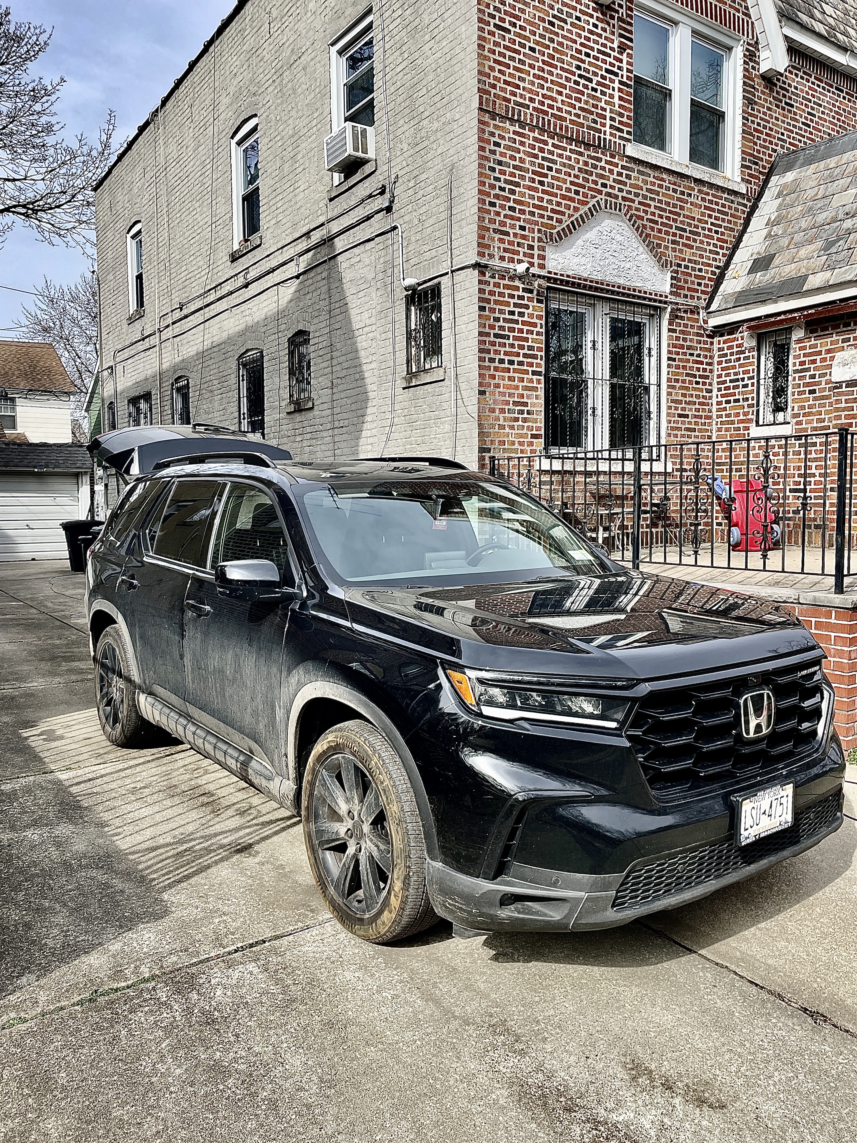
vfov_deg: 67.3
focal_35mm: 26
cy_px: 572
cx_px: 428
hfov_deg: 53.1
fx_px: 858
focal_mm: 4.2
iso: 32
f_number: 1.6
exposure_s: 1/1984
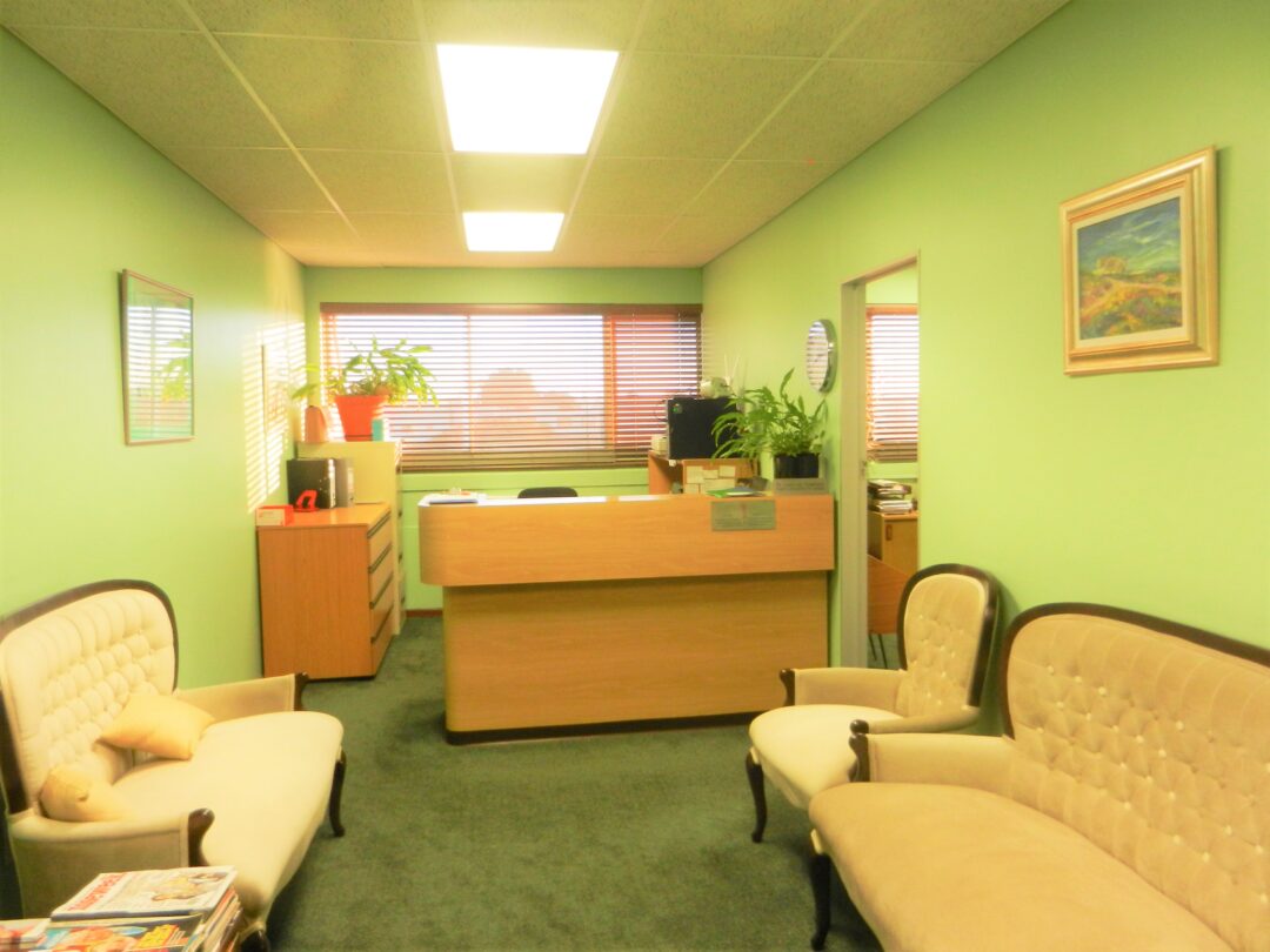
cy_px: 476
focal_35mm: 25
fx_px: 917
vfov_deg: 54.9
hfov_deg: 69.4
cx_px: 635
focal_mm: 4.5
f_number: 3.5
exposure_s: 1/25
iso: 220
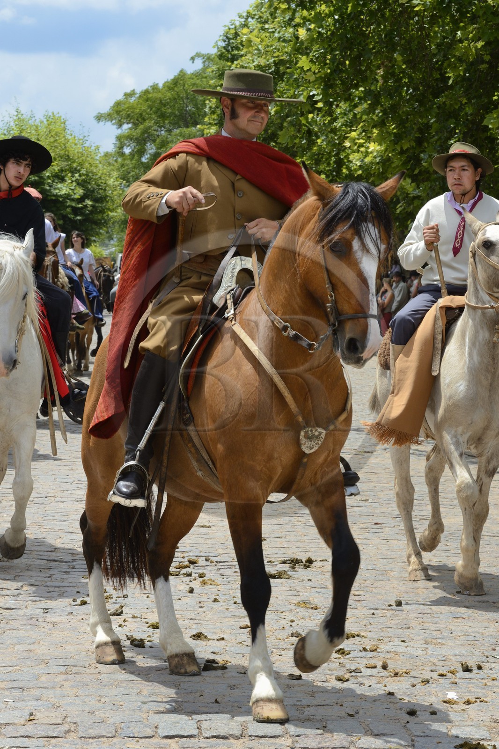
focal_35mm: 98
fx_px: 2038
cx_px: 250
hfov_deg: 14.0
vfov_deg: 20.8
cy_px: 374
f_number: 16
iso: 400
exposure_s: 1/250
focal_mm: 98
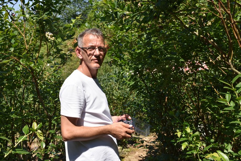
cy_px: 80
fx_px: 261
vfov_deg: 34.2
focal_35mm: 39
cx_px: 120
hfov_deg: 49.5
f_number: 8
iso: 200
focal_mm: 26
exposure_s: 1/500
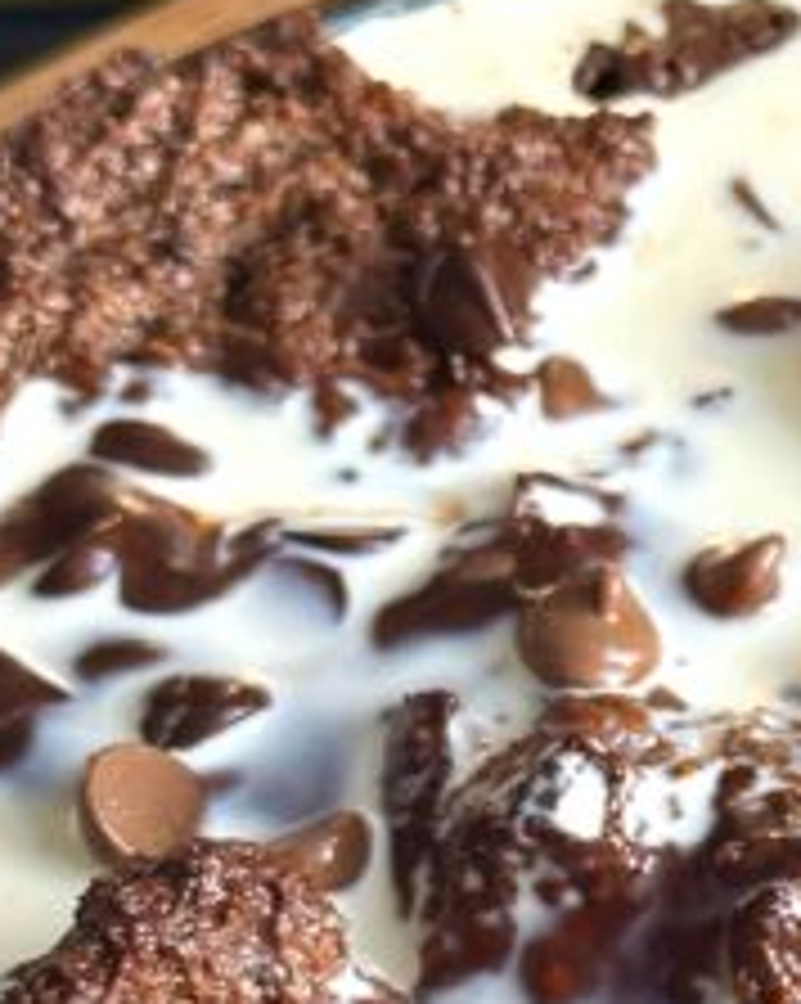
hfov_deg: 9.3
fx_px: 4866
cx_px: 970
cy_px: 1121
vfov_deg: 11.6
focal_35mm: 164
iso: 80
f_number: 1.78
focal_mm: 6.86
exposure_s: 1/108
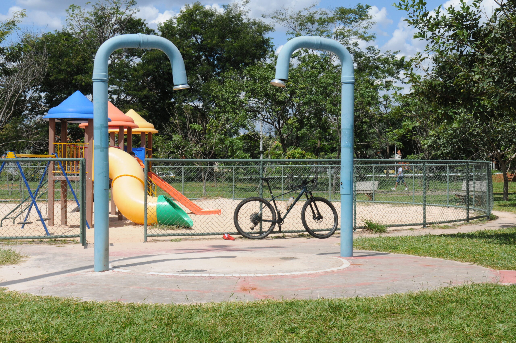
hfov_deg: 33.4
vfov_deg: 22.6
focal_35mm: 60
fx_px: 859
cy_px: 172
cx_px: 258
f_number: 13
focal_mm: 40
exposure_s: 1/500
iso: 500
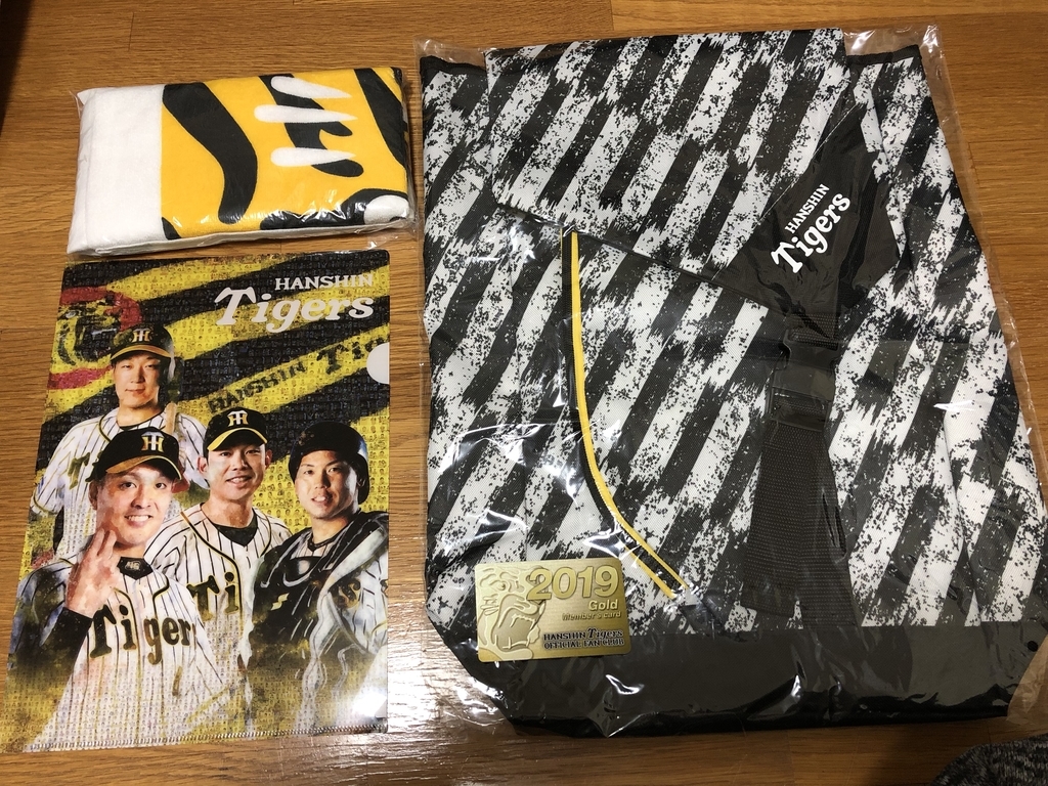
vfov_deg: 49.7
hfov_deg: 63.4
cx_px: 524
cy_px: 393
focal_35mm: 28
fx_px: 848
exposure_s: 1/15
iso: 64
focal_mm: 3.99
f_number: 1.8
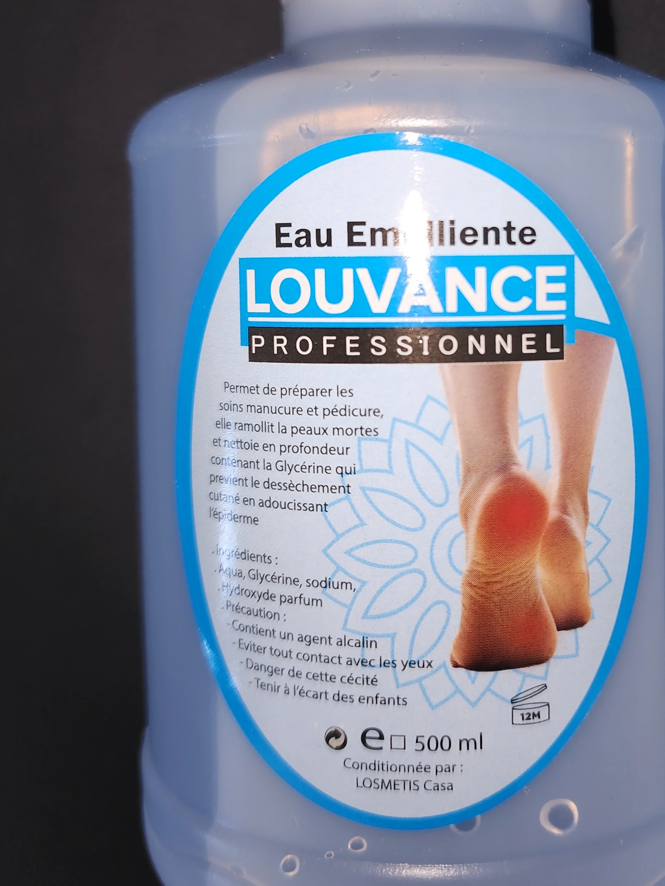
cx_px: 463
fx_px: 948
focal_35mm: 37
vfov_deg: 49.8
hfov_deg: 38.1
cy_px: 349
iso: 80
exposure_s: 1/50
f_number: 1.8
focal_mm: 6.4
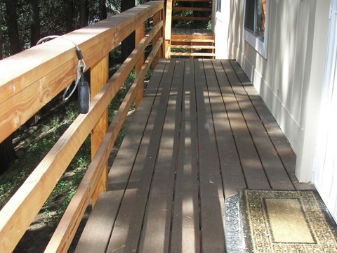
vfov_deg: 30.2
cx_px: 161
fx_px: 467
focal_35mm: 48
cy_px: 145
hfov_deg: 39.6
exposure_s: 1/250
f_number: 2.8
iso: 50
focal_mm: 6
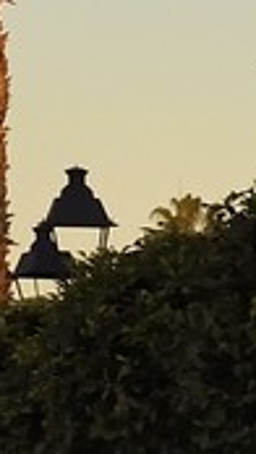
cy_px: -725
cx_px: -1630
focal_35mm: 673
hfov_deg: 1.7
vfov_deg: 3.2
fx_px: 8114
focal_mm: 70
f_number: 13
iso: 200
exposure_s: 1/160
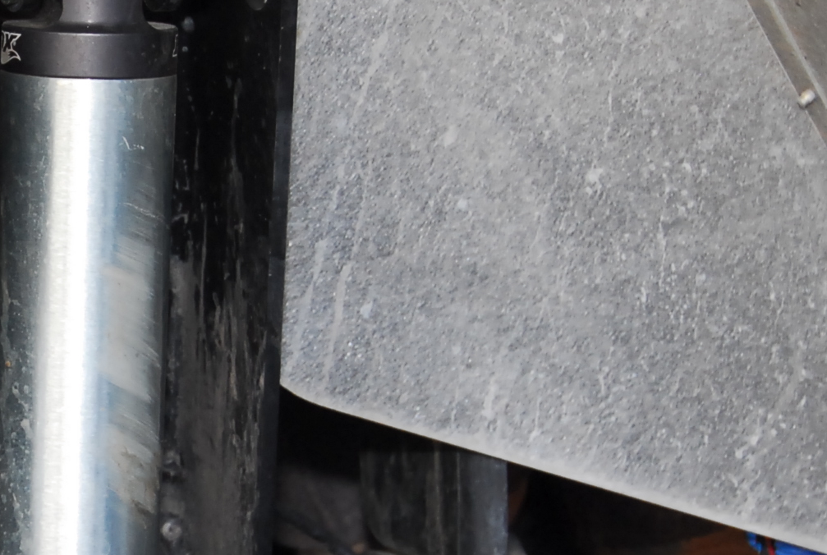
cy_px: 344
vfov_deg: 6.7
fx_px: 4765
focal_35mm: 207
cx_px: -178
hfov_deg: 9.8
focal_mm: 48
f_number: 5.6
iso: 400
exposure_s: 1/60
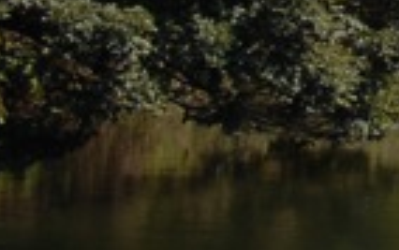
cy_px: -199
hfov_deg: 7.1
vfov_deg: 4.6
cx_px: 815
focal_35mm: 286
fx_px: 3112
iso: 160
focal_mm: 26
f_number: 3.8
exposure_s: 1/640
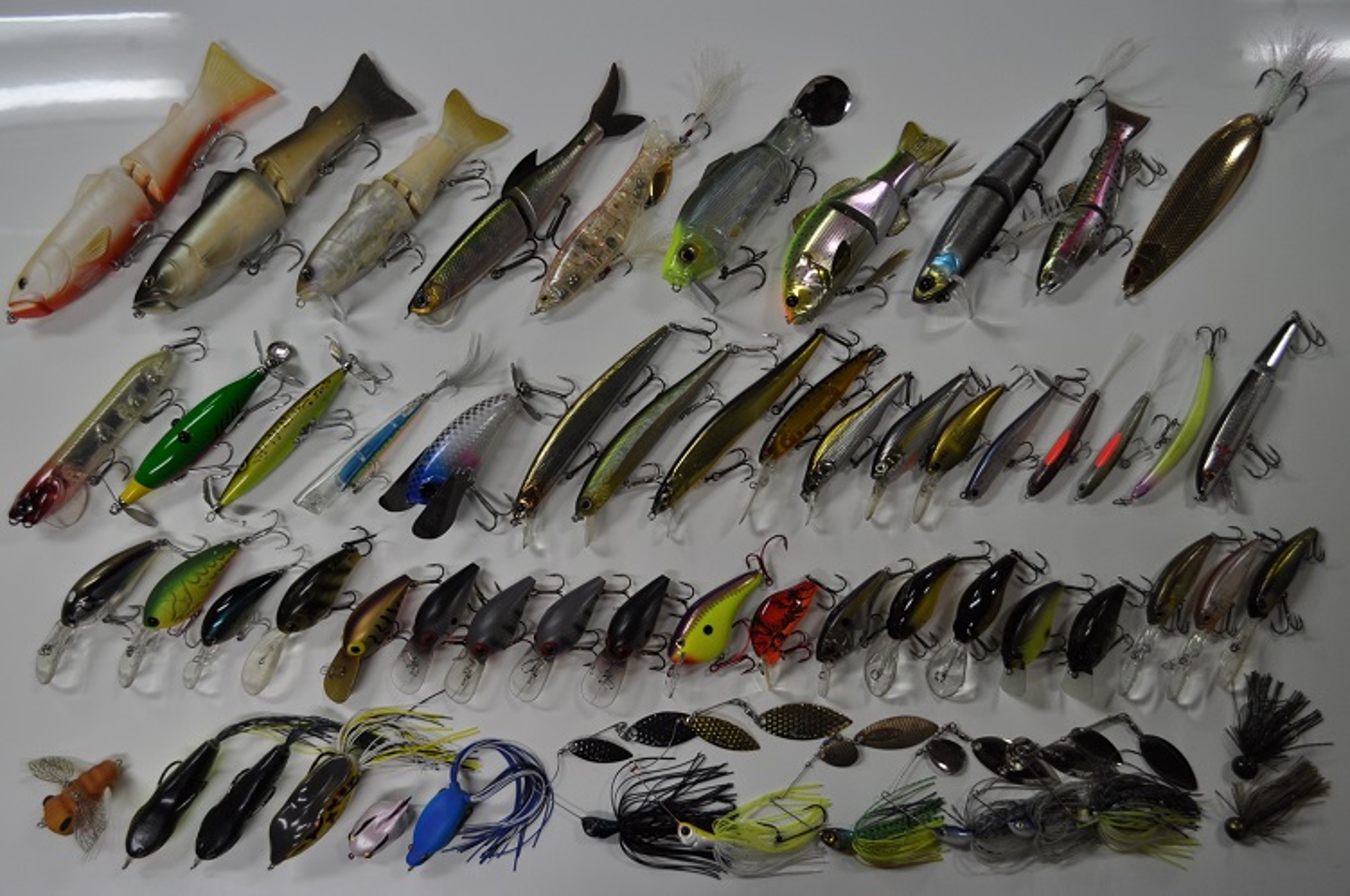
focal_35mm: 36
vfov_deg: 36.8
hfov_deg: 53.2
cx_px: 675
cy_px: 448
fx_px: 1349
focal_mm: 24
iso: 400
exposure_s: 1/80
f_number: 4.5
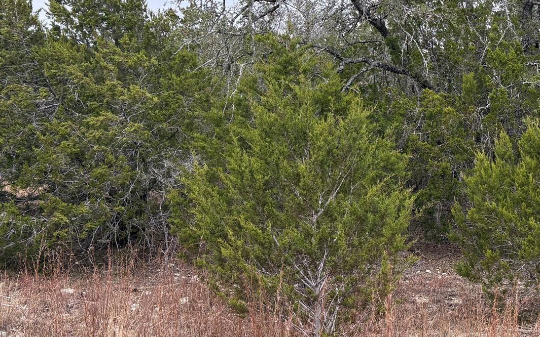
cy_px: 134
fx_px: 780
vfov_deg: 24.4
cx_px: 464
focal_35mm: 53
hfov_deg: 36.3
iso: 50
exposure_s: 1/629
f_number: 1.6
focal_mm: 5.96
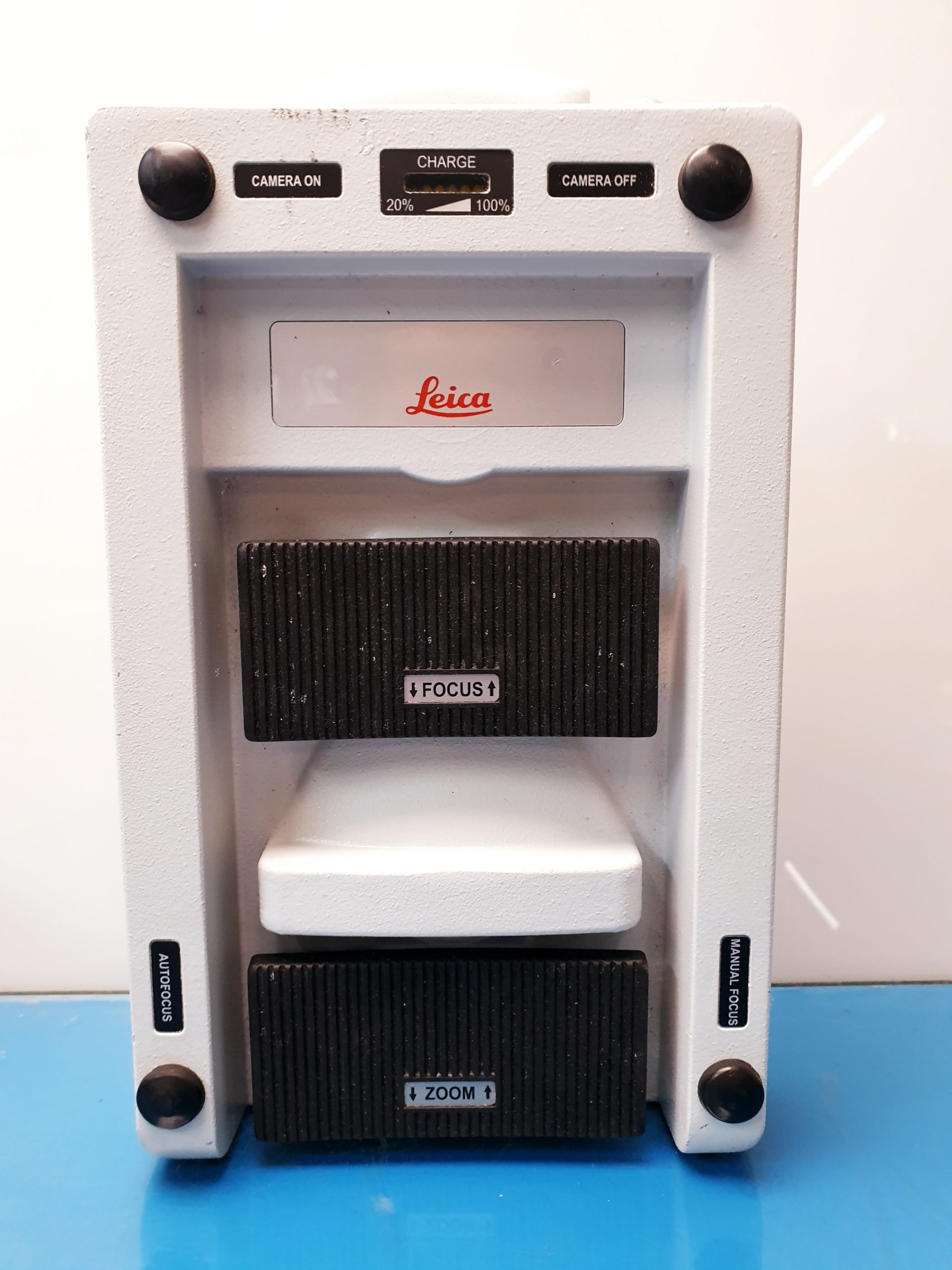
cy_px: 635
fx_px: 953
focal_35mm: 26
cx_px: 476
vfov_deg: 67.3
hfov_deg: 53.1
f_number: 2.4
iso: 125
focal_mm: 4.3
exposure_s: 1/50
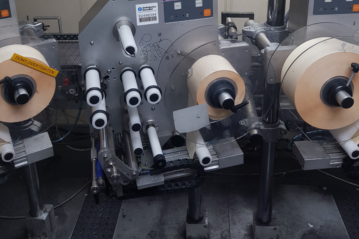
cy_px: 7
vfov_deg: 33.3
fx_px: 369
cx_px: 177
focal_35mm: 37
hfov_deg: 51.9
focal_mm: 4.3
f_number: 1.7
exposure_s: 1/50
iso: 64
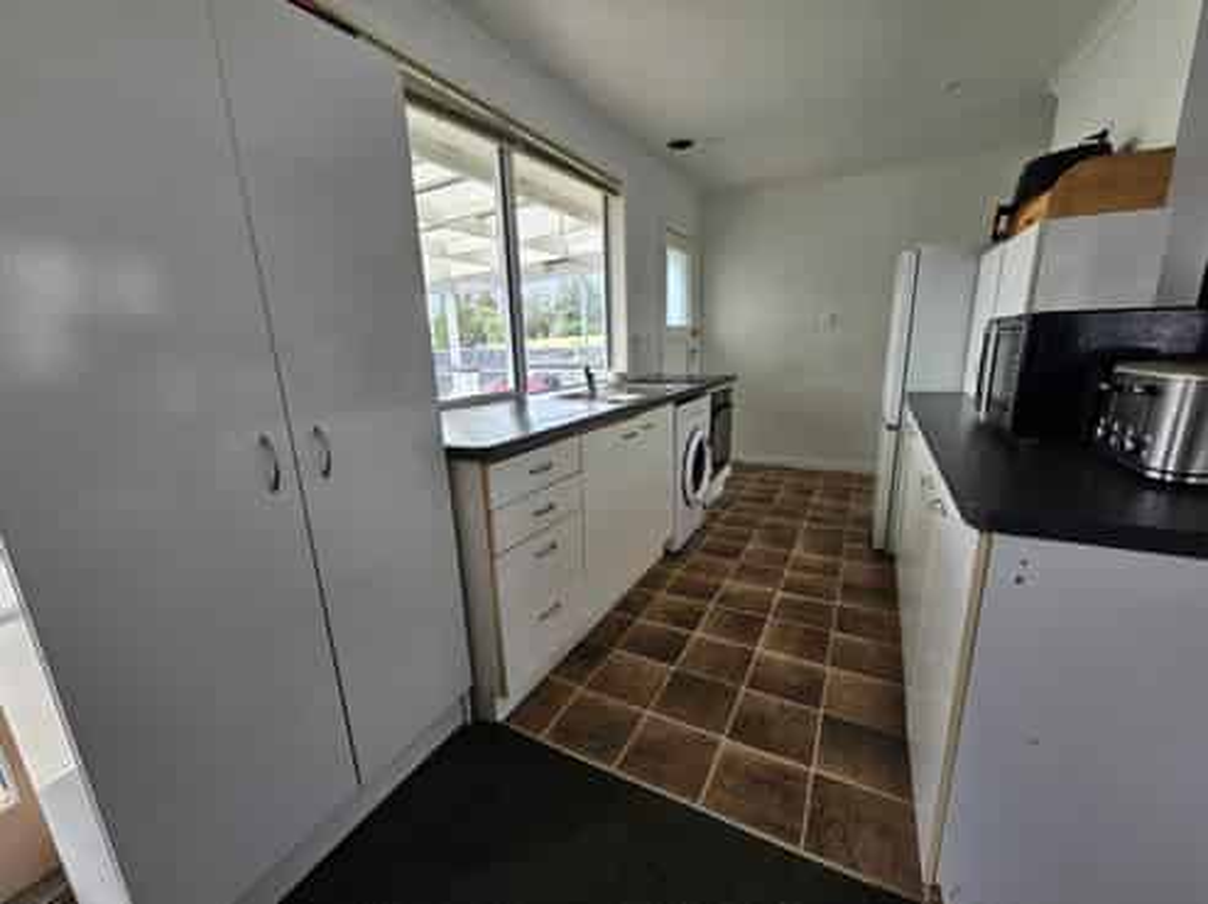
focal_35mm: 13
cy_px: 452
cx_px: 604
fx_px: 453
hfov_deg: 106.2
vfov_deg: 89.8
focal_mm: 2.2
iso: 64
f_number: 2.2
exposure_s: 1/120
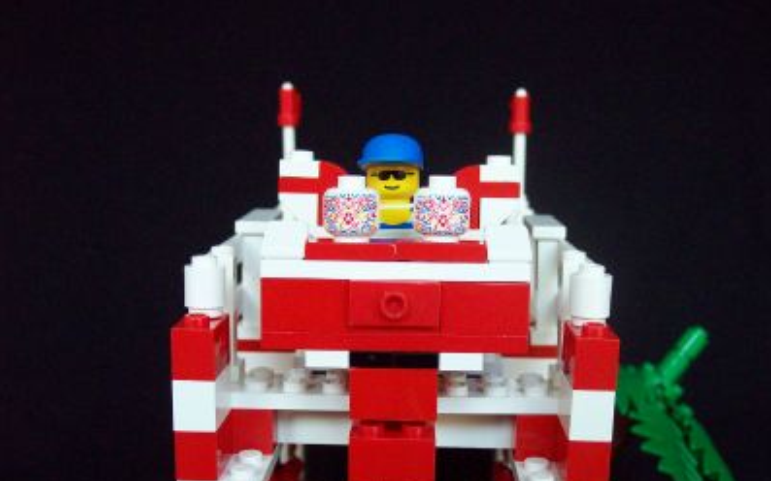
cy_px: 286
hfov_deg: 41.8
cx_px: 386
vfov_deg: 26.8
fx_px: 1008
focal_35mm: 48
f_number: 3
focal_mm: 7.6
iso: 155
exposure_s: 1/42
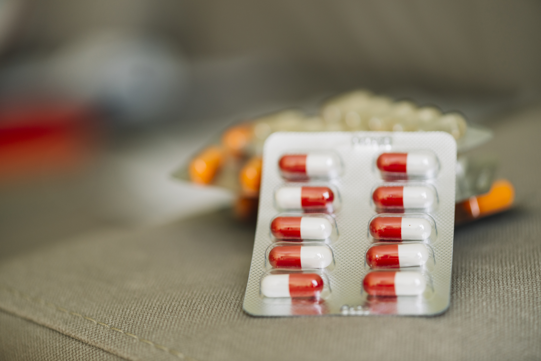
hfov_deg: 19.5
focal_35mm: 105
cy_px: 180
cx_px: 270
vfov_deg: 13.1
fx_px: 1578
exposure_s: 1/125
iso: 320
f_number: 3.5
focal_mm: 105
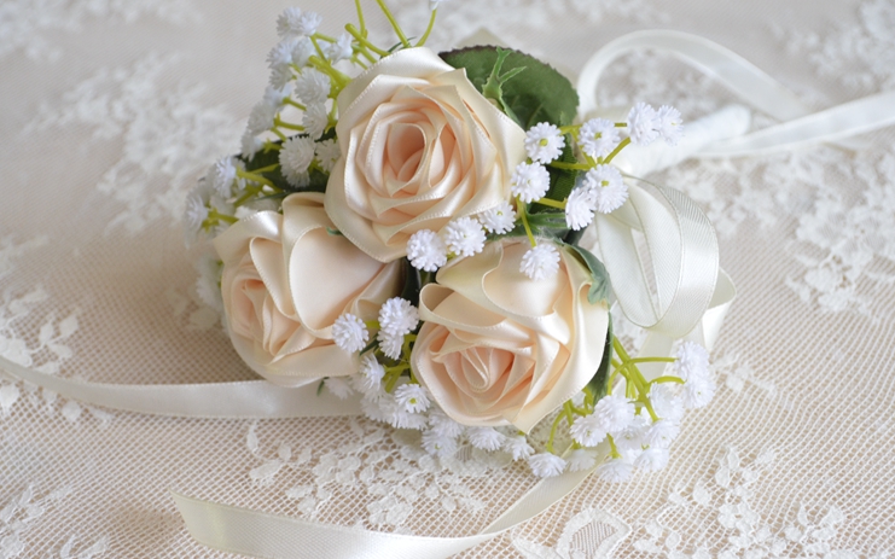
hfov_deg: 29.6
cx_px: 451
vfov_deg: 18.7
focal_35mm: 70
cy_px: 281
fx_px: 1695
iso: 1000
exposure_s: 1/50
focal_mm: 45
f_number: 6.3
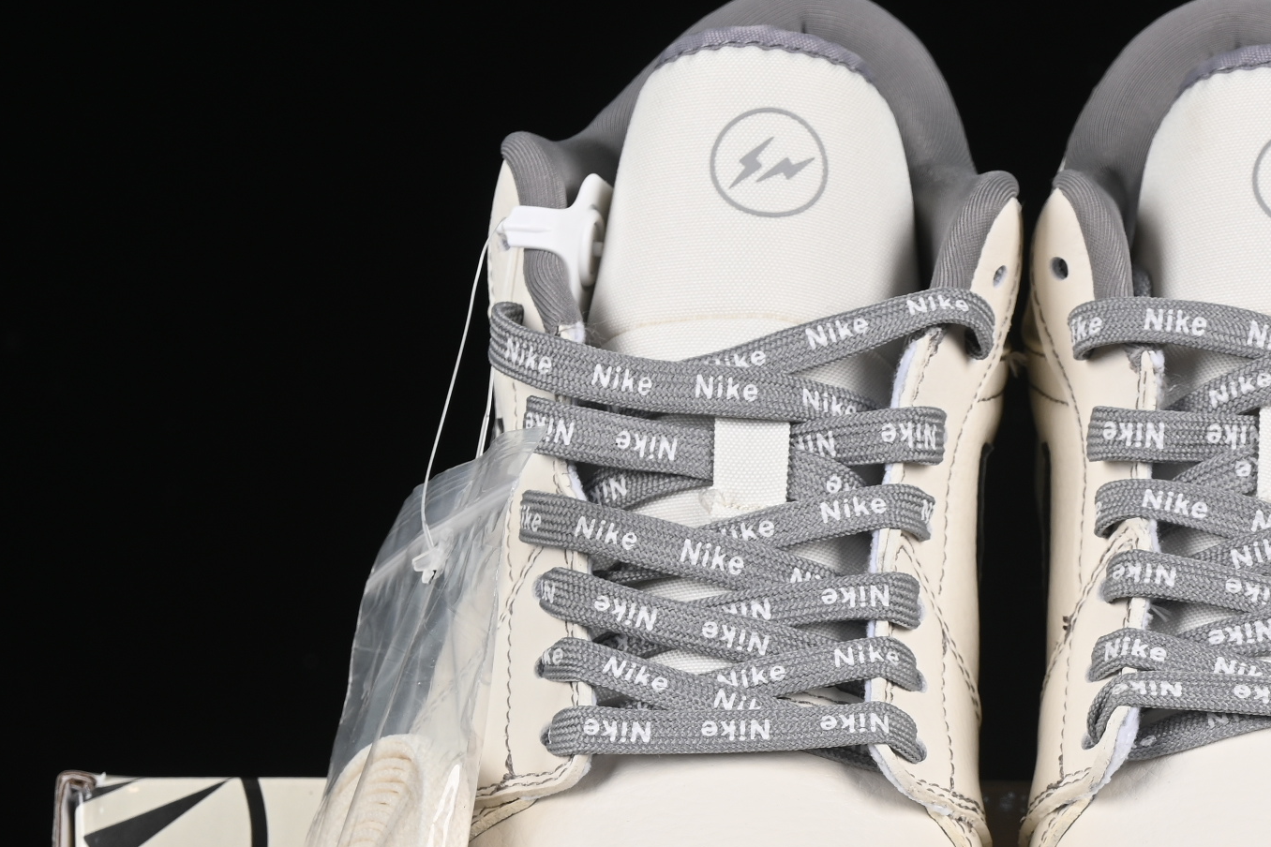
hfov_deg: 13.3
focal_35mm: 154
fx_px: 5437
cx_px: 1000
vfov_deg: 8.9
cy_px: 815
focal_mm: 50
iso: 160
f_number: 8
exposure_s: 1/80
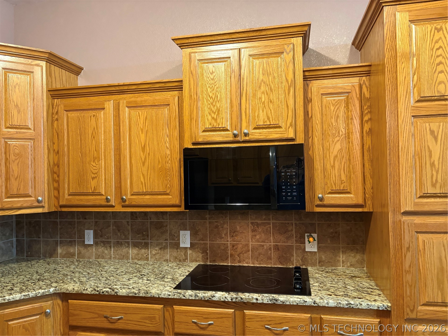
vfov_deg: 53.1
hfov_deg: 67.3
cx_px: 224
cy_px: 168
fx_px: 336
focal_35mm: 26
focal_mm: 5.96
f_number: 1.6
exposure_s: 1/40
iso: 400
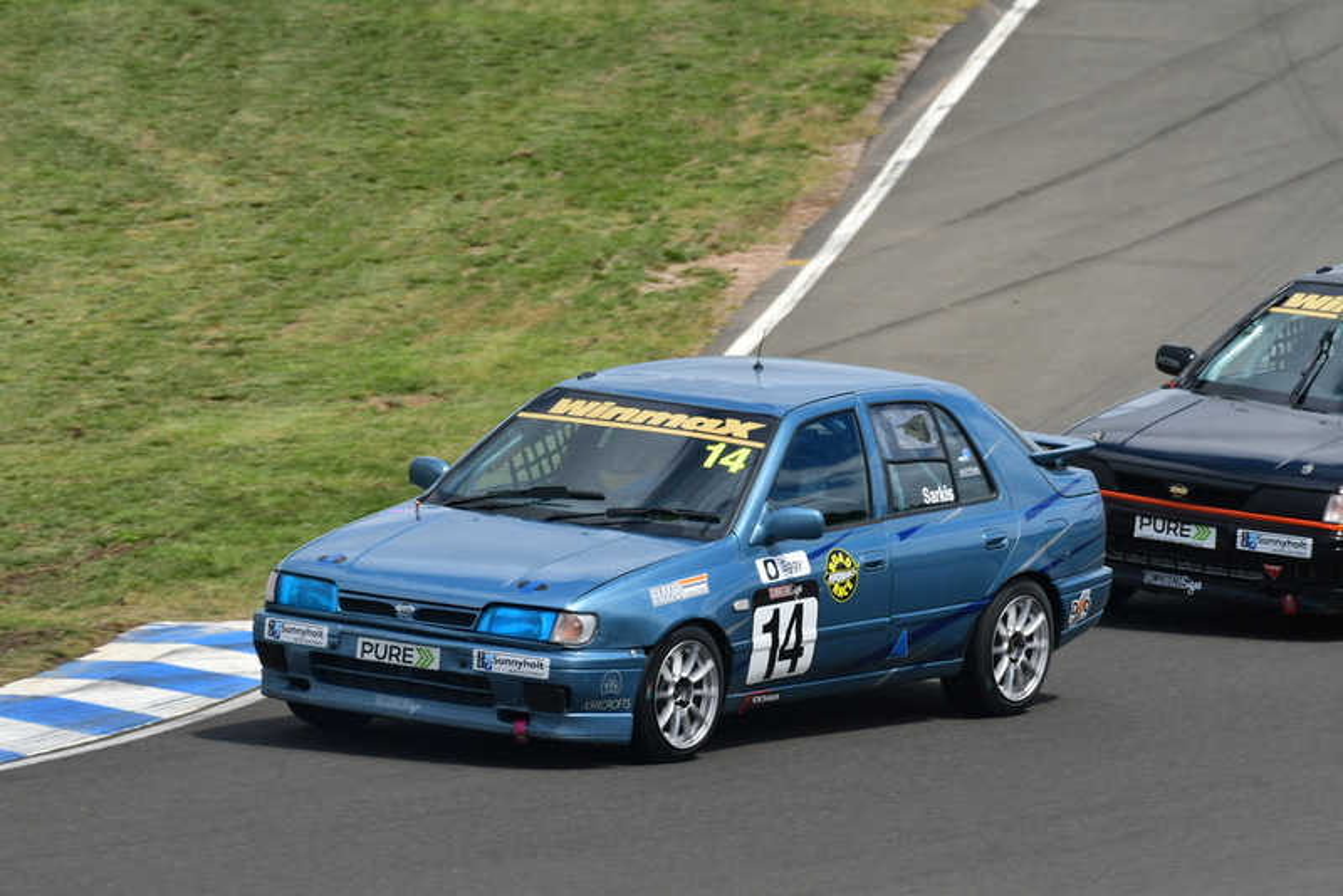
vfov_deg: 2.0
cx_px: 672
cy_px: 448
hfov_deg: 3.0
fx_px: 25749
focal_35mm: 690
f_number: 10
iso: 320
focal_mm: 460
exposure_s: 1/640
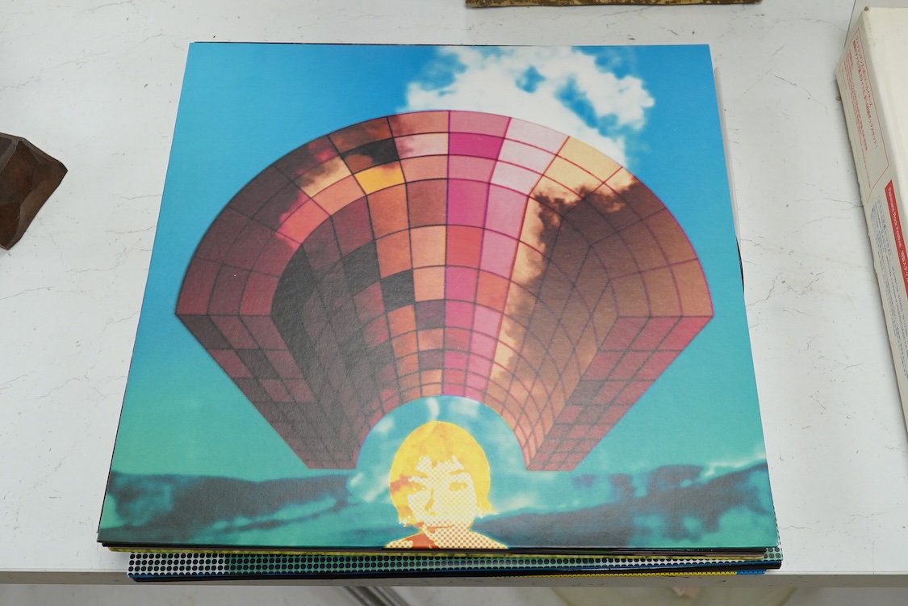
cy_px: 303
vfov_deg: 29.9
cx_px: 454
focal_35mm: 45
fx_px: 1135
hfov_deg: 43.6
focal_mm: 30
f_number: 13
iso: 2500
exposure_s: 1/200
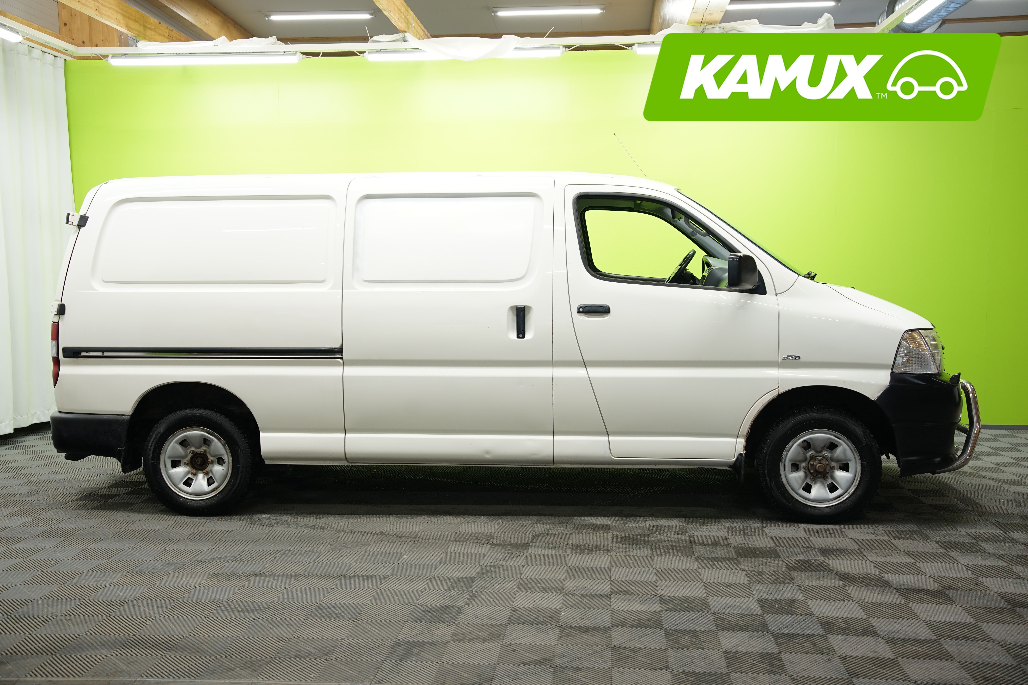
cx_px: 514
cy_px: 342
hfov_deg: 53.1
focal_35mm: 36
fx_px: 1028
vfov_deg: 36.9
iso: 500
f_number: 5
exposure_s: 1/15
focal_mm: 36
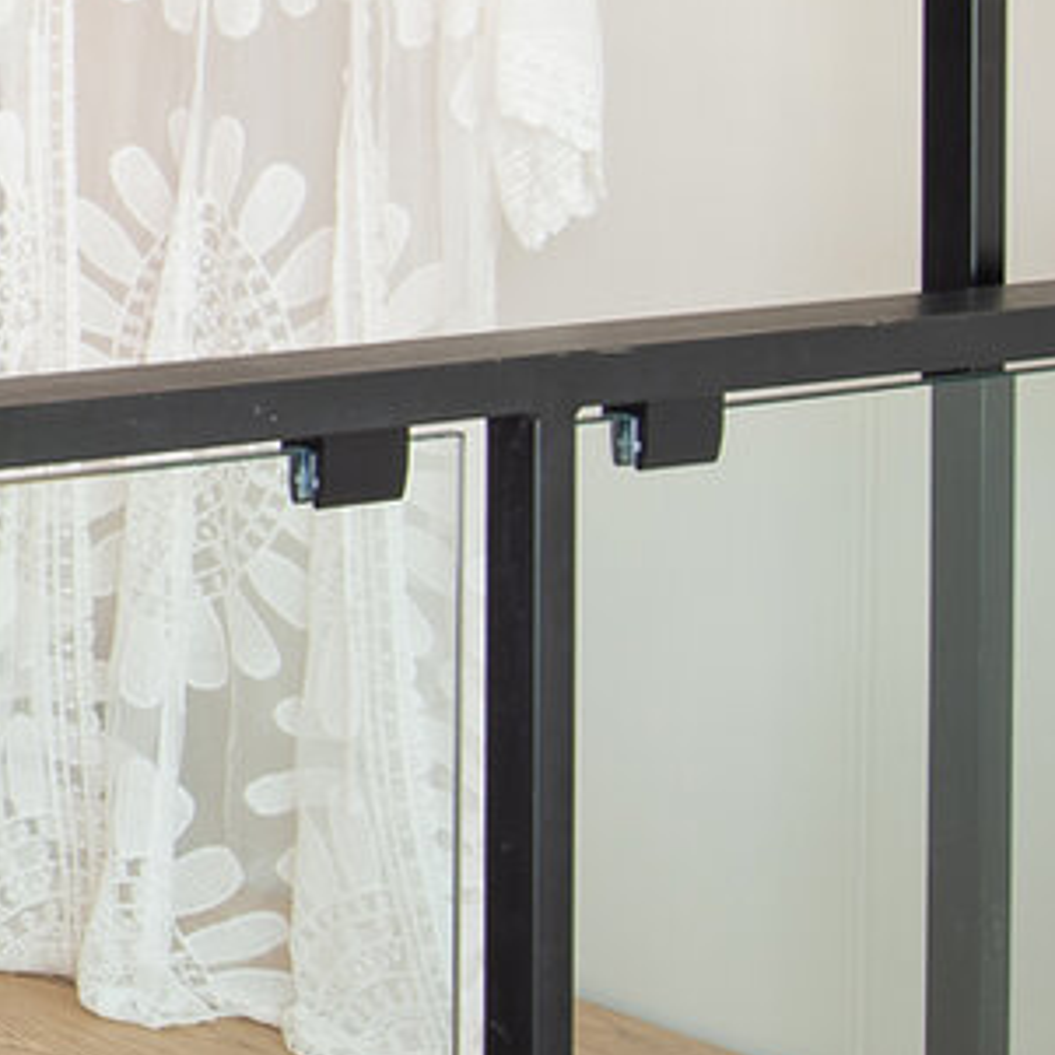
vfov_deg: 16.7
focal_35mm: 103
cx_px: -1602
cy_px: 151
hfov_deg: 12.5
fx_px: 3552
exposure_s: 1/2.5
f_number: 14
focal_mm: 19
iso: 100
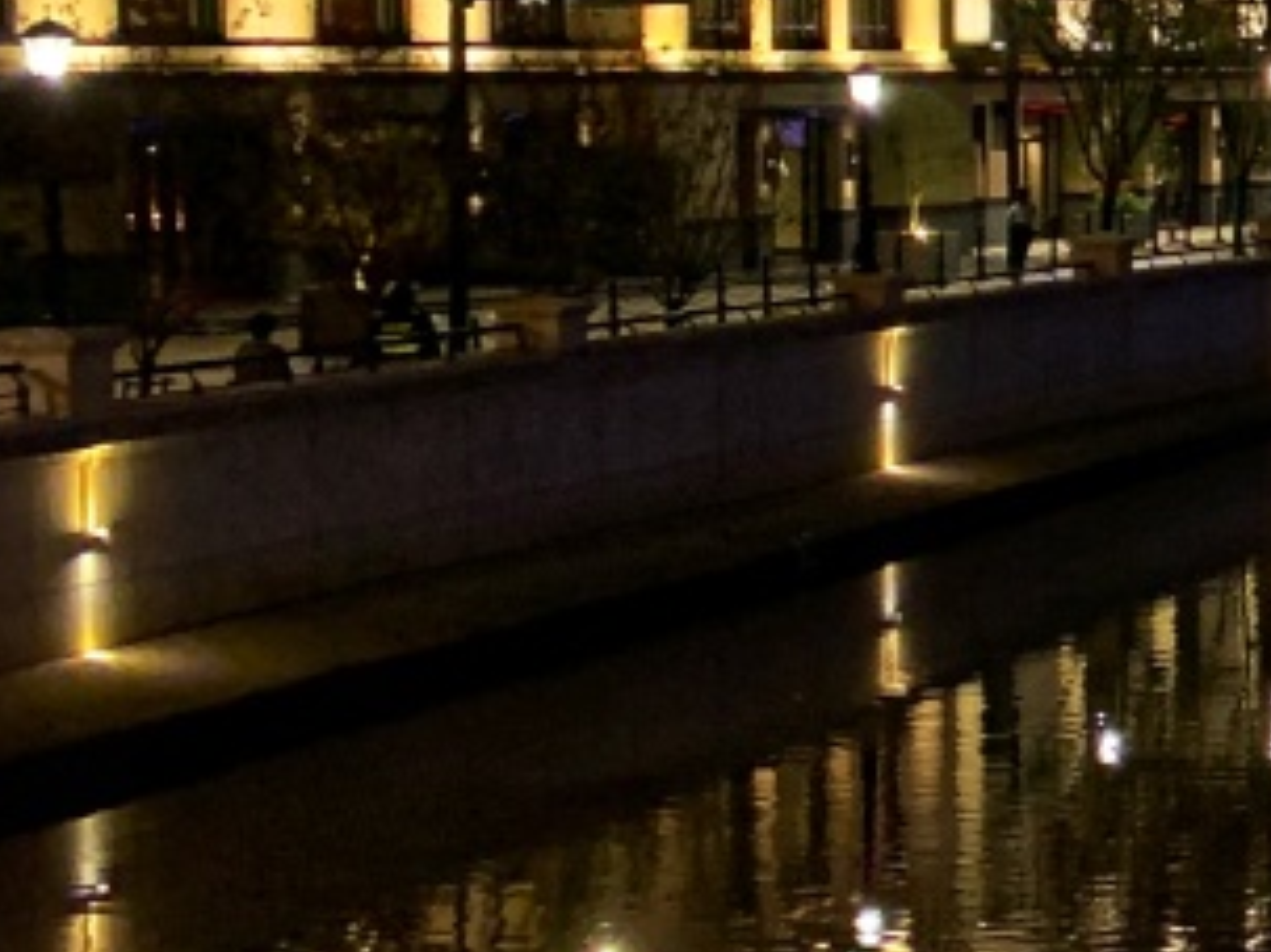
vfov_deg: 14.2
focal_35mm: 103
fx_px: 3780
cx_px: 2446
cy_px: 46
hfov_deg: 15.6
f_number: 1.8
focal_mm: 4.25
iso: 500
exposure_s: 1/25
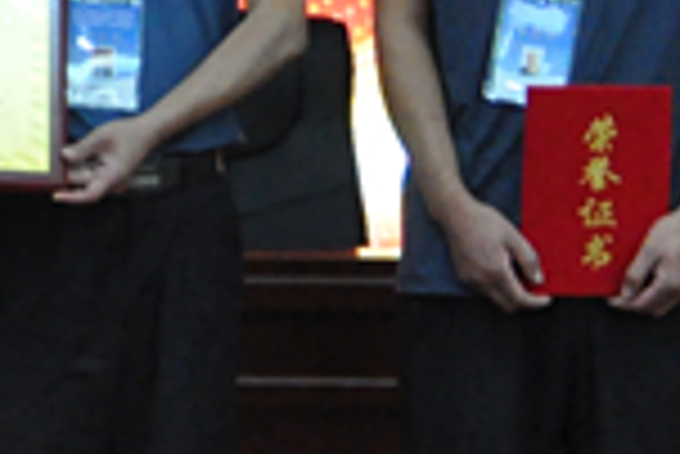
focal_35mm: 206
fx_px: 3895
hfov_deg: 9.6
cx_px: -387
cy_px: 11
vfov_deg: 6.7
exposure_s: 1/160
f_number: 4
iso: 3200
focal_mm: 26
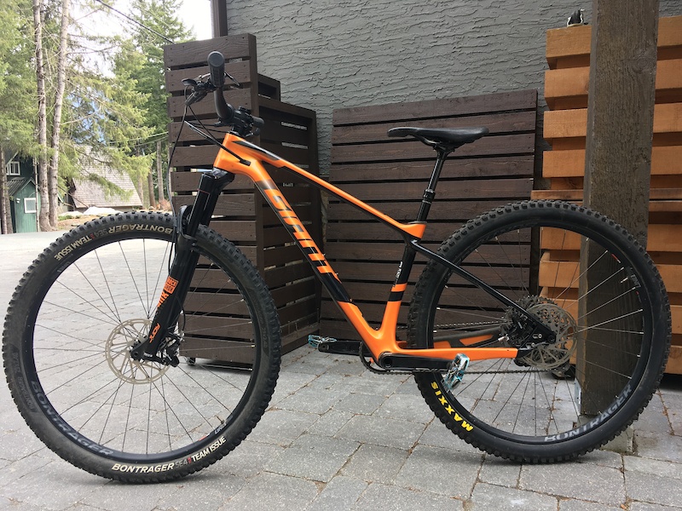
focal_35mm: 29
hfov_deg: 61.7
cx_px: 341
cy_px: 256
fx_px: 571
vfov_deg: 48.2
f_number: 2.2
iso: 25
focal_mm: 4.15
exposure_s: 1/120
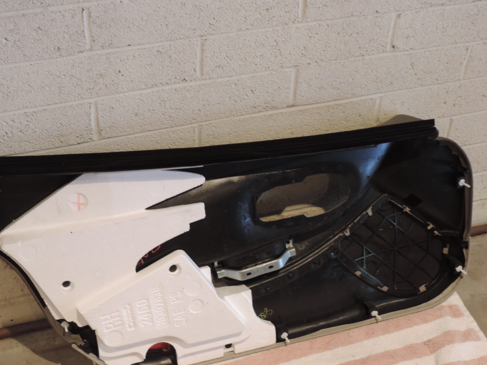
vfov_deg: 26.1
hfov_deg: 34.4
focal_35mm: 56
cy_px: 204
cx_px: 248
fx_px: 788
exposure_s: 1/15
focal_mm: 8.9
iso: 400
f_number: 3.6
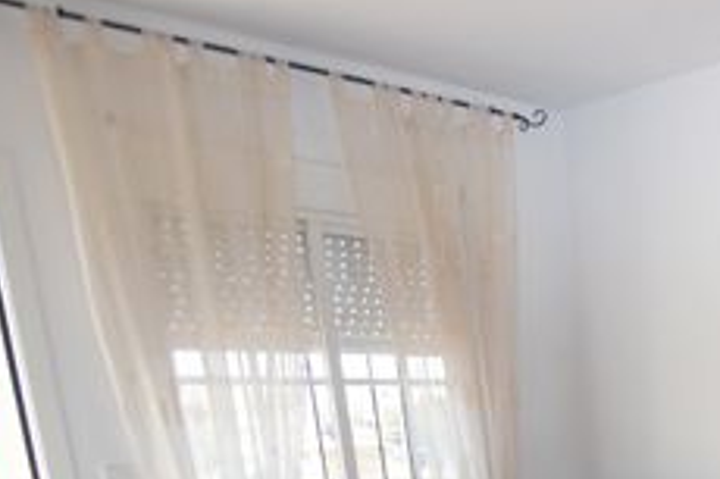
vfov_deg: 23.9
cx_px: 819
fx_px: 919
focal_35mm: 46
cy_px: 695
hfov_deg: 35.6
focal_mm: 10
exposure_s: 1/160
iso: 250
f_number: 4
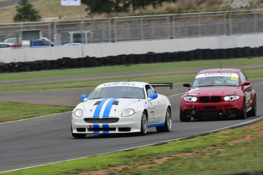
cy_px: 88
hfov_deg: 4.3
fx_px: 3508
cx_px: 132
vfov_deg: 2.9
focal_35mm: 480
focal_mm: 320
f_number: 10
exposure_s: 1/160
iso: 160
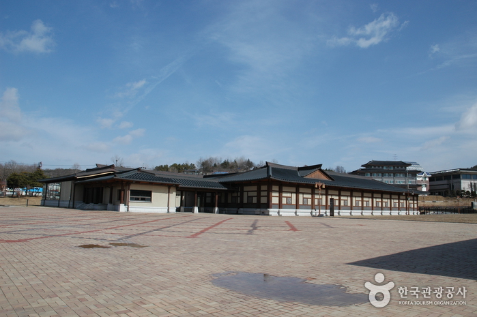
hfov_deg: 67.4
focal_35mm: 27
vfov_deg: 47.9
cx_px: 238
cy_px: 158
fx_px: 357
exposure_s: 1/500
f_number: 9
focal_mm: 18
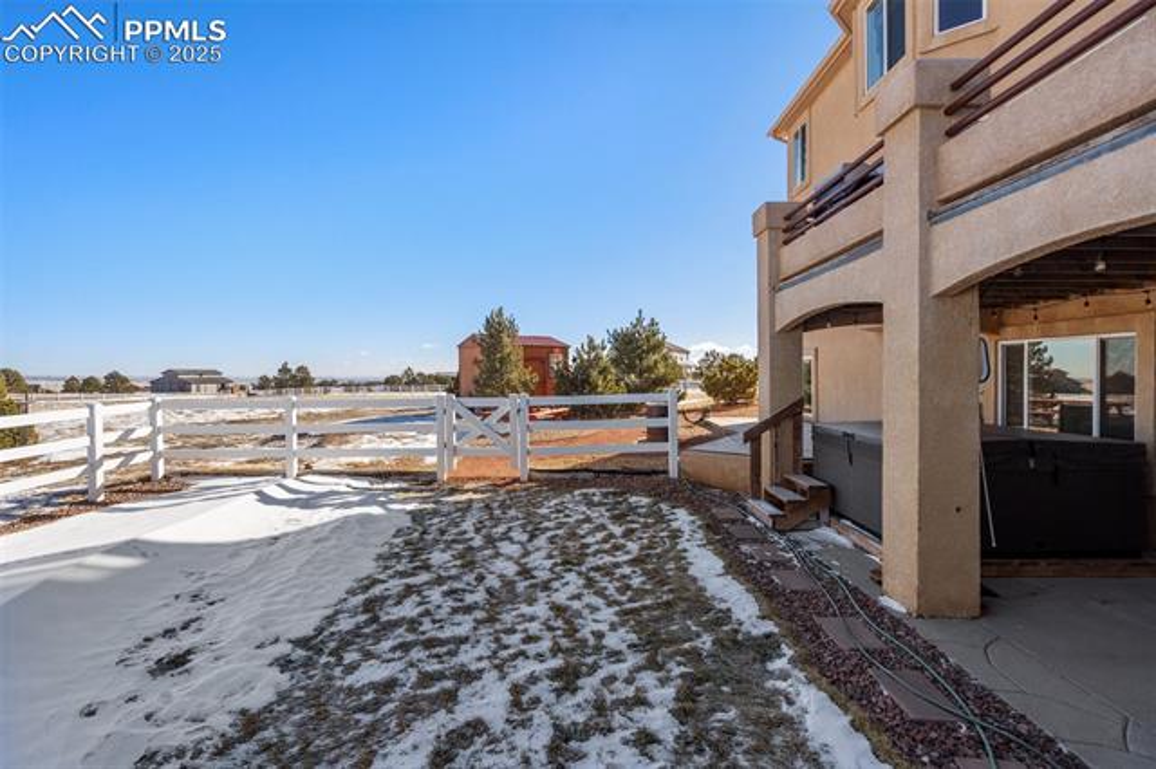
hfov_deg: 96.8
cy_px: 384
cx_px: 578
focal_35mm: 16
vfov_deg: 73.7
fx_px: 513
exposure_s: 1/500
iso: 200
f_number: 5.6
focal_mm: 16
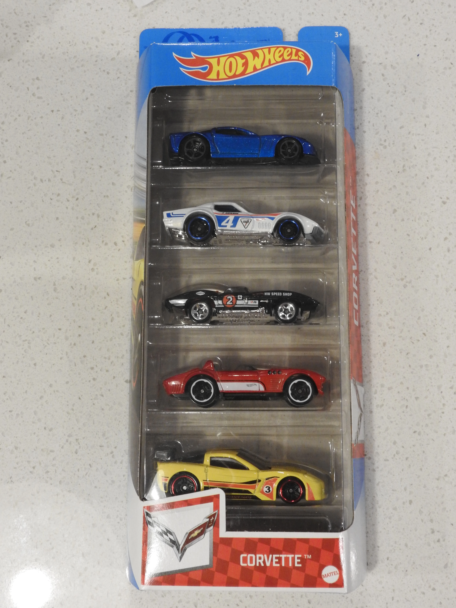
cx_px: 228
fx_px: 790
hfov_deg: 32.2
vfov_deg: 42.1
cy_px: 304
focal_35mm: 45
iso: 400
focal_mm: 8.1
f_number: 6.3
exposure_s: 1/8
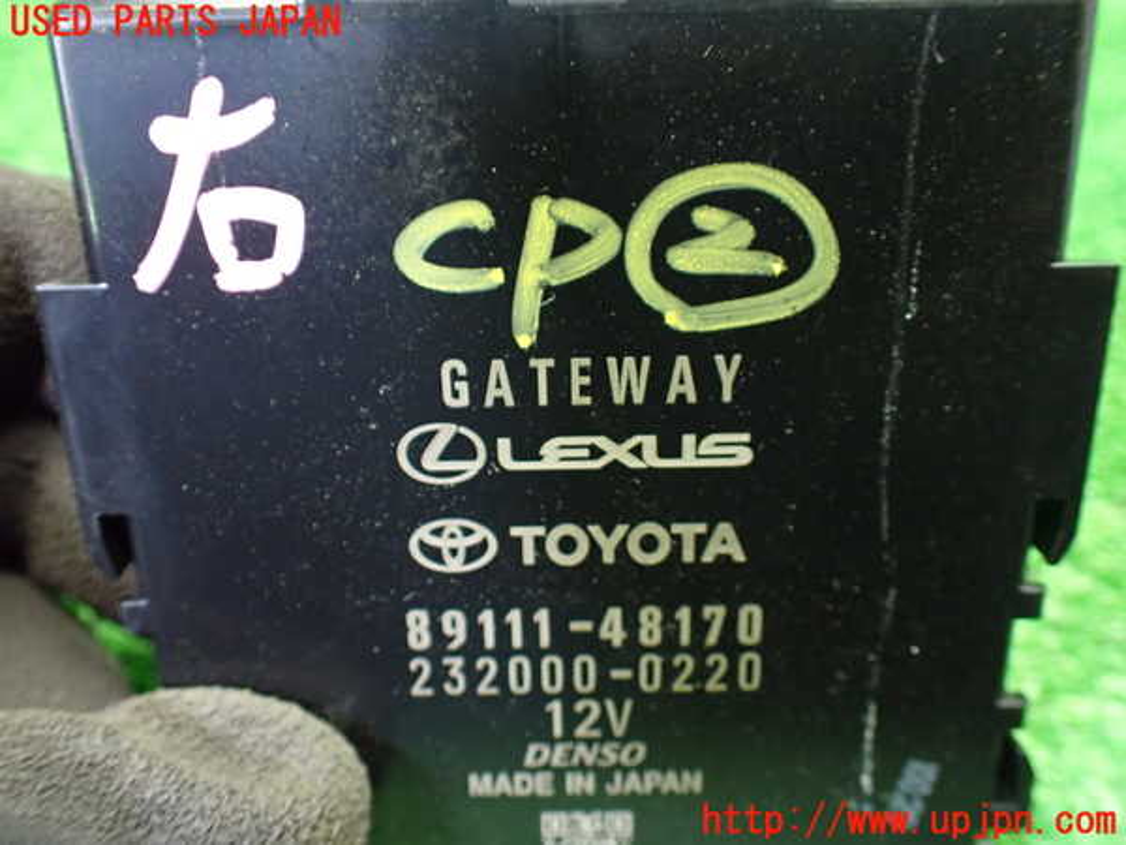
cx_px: 563
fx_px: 976
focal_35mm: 30
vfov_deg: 46.8
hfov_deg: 60.0
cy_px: 422
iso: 800
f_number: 2.3
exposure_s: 1/40
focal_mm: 5.4
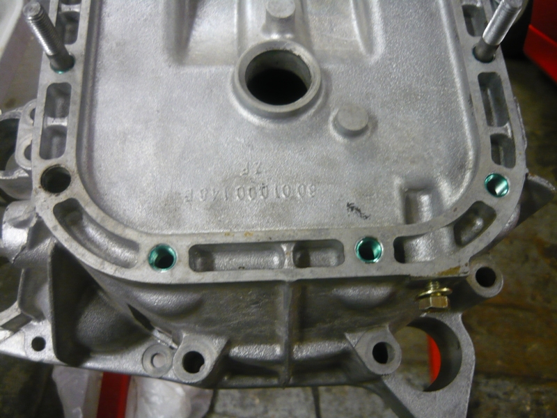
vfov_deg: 42.9
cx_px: 278
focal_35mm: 33
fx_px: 531
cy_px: 209
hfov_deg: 55.4
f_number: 2.8
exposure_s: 1/30
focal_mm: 5.5
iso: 320
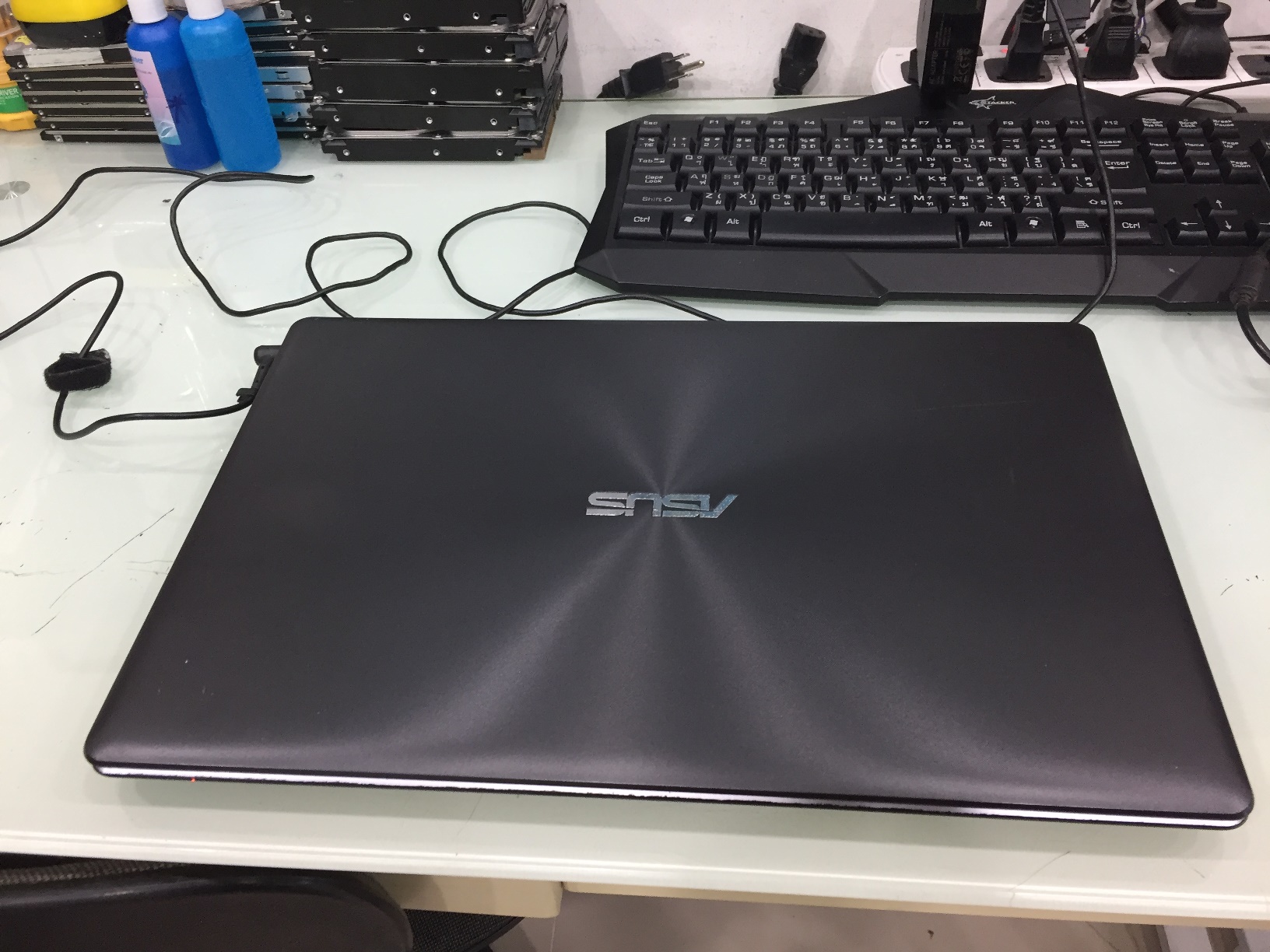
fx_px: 1064
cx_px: 635
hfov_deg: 61.7
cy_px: 476
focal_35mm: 29
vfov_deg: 48.2
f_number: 2.2
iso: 125
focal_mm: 4.15
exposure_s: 1/33
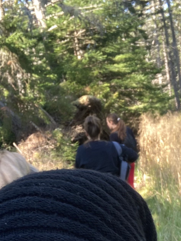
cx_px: 84
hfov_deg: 18.9
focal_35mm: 78
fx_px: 543
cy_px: 235
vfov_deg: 24.0
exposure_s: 1/118
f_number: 2.2
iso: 80
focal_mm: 2.87
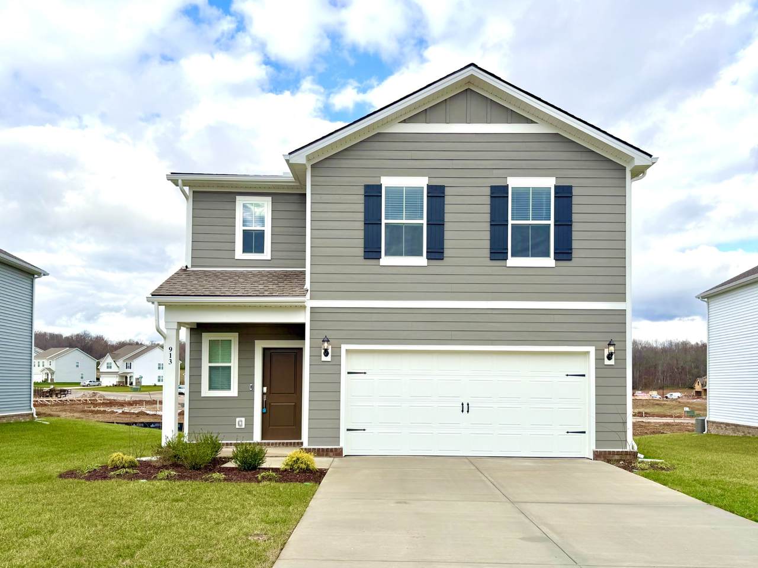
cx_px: 379
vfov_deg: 56.8
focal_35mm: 24
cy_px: 284
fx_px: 526
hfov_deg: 71.6
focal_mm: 6.76
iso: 80
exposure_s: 1/3279
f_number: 1.78
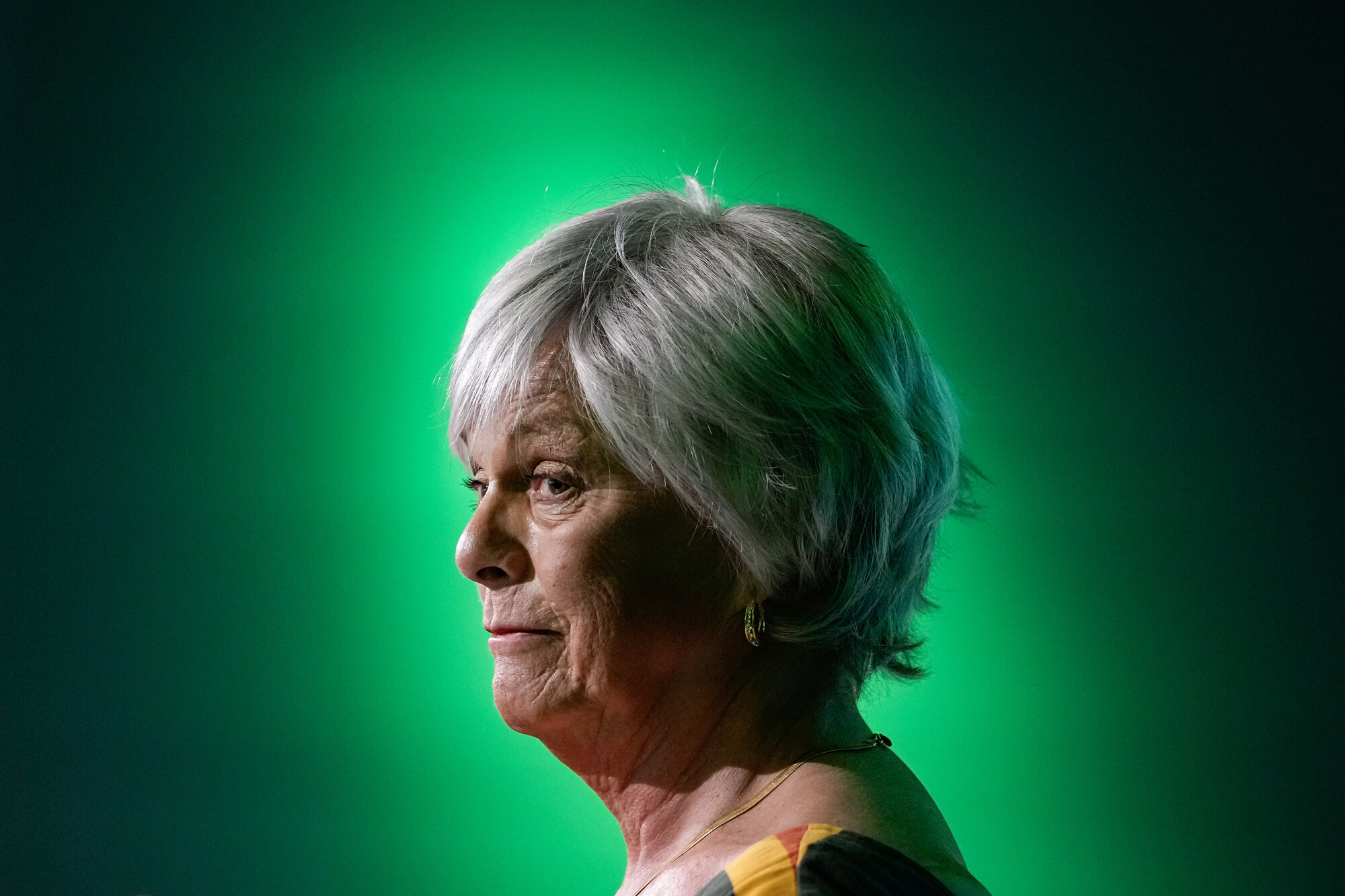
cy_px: 448
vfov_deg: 5.1
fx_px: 9974
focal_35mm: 267
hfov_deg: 7.7
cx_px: 672
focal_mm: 178
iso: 3200
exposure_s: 1/250
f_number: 3.2
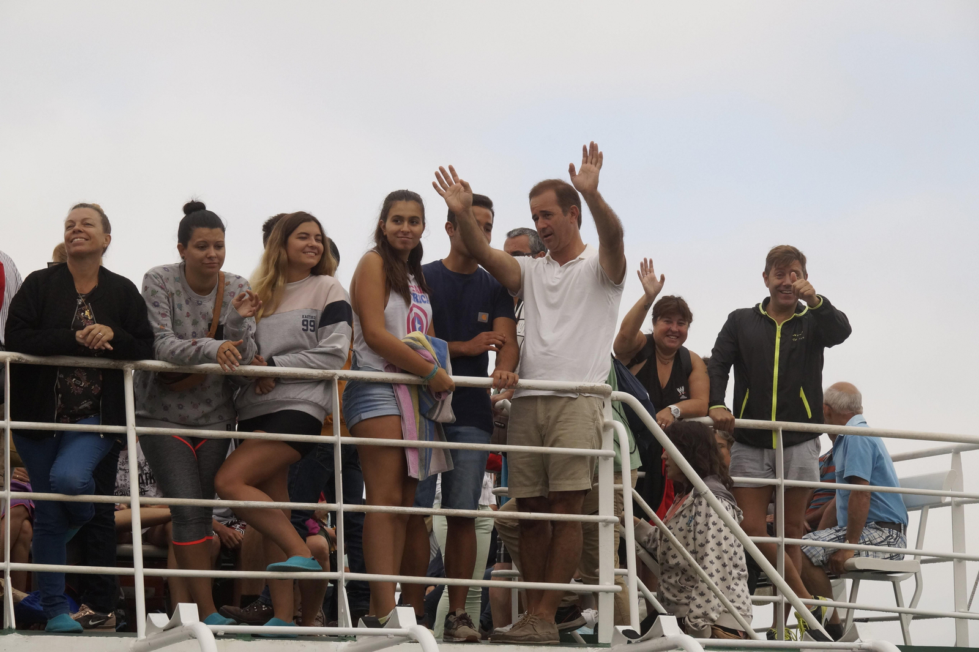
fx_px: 3262
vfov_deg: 11.4
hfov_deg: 17.1
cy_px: 326
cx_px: 490
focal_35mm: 120
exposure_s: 1/1000
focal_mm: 80
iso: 800
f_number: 9
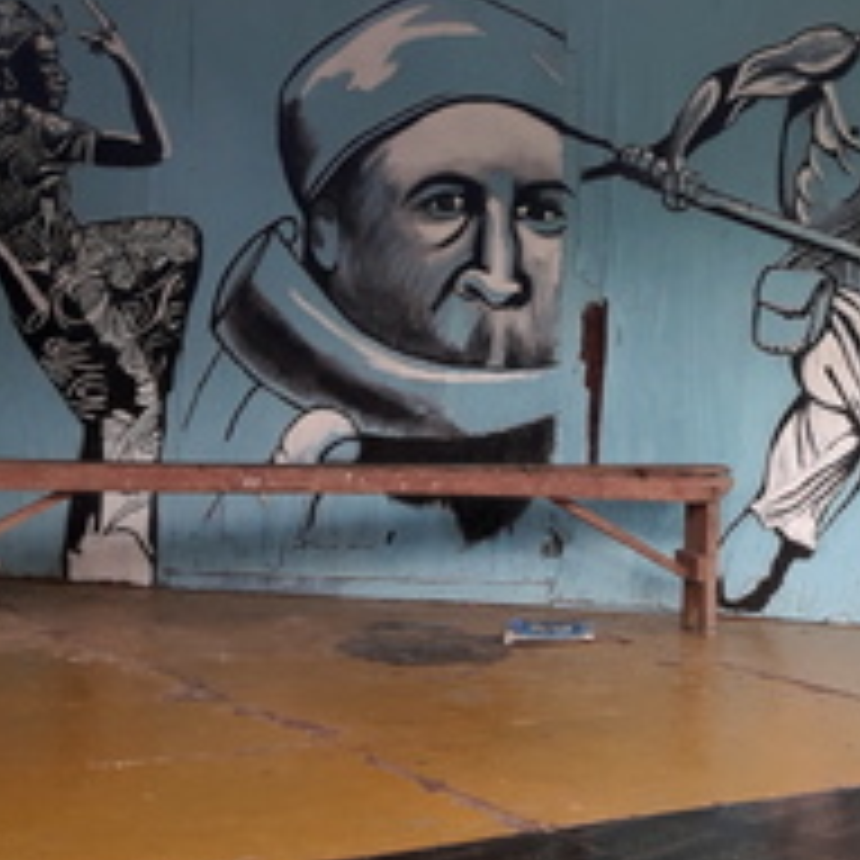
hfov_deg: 24.6
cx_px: 768
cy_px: 230
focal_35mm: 68
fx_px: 1911
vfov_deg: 25.1
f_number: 1.9
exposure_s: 1/50
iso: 40
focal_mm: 3.7
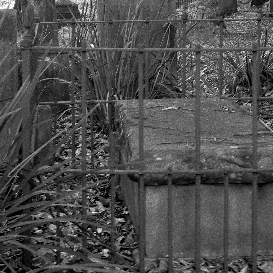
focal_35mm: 101
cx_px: 112
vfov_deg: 16.9
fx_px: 901
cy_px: 11
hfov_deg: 17.2
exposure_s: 1/3
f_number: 2.8
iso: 250
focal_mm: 18.3
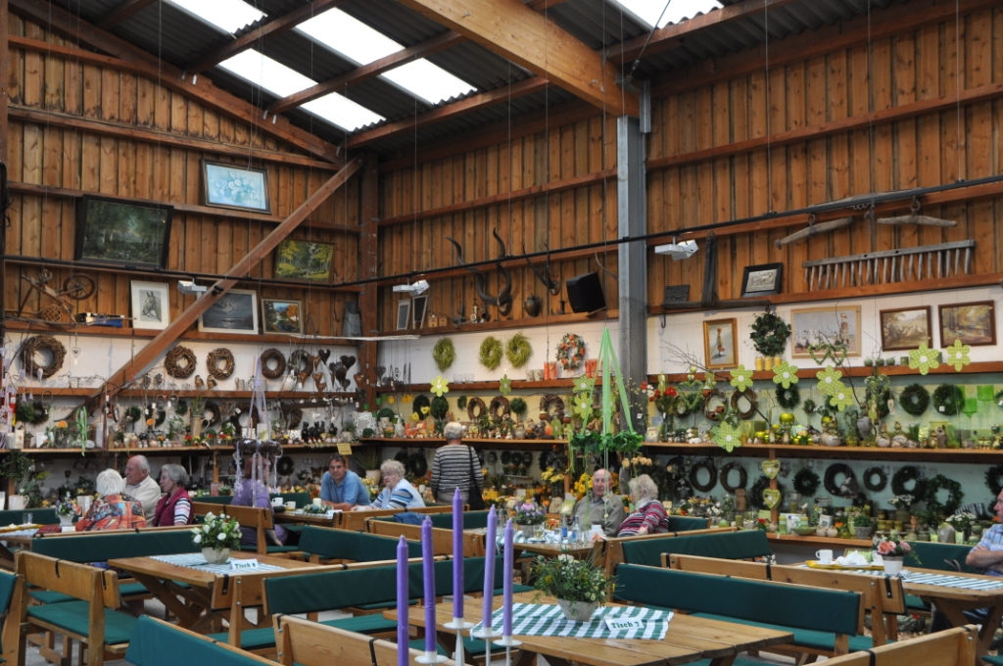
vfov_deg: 32.9
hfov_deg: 48.0
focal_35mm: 40
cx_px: 502
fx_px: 1127
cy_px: 333
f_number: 5
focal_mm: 27
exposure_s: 1/100
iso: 400
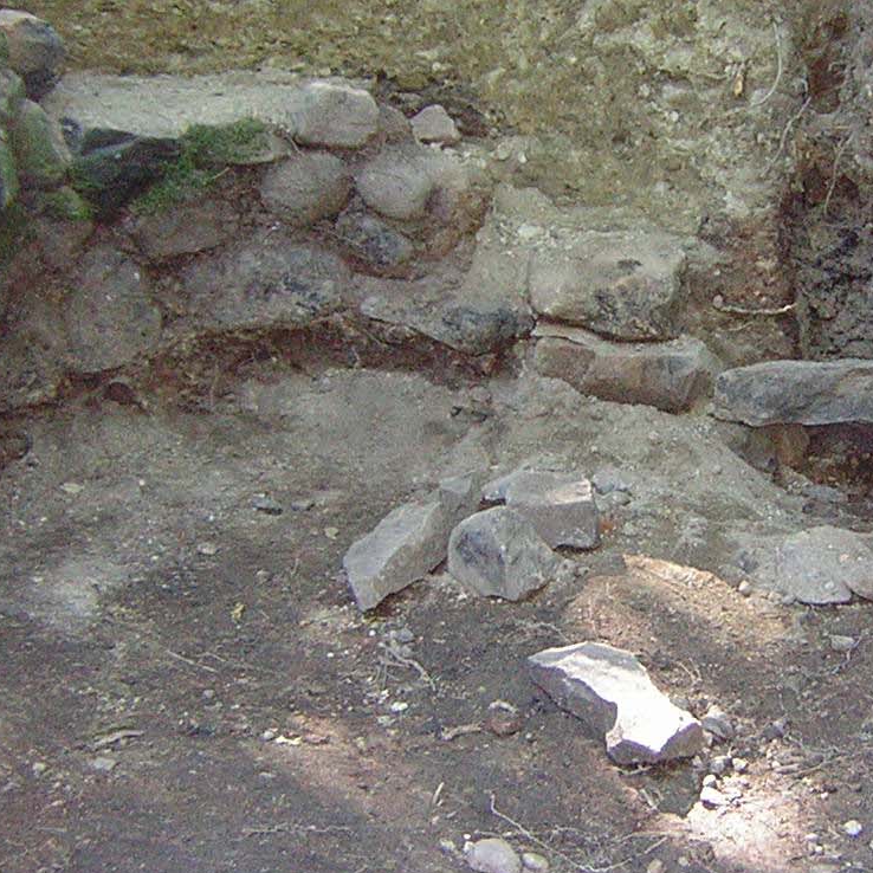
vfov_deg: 25.0
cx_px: 726
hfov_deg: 24.5
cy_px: 406
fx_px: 1969
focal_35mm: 69
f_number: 2.6
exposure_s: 1/60.1
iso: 169
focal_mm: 4.7
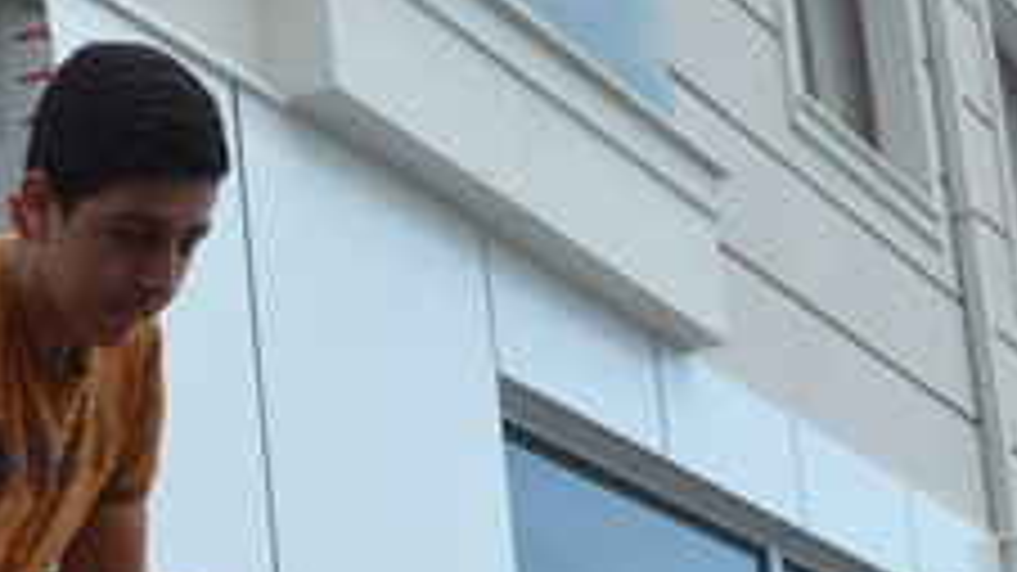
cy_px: 669
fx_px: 3020
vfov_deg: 10.6
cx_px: 22
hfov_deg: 18.7
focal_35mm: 112
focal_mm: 24
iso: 100
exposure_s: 1/160
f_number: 6.3
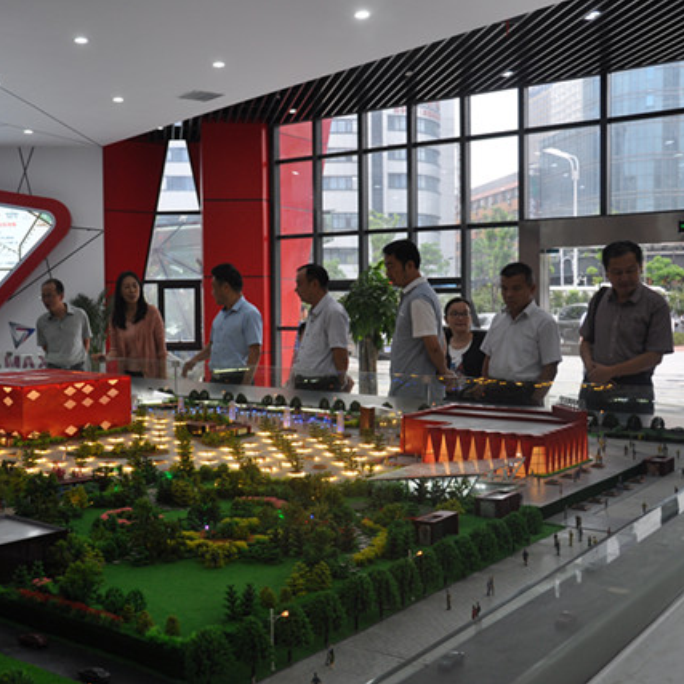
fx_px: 909
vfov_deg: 41.3
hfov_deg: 40.8
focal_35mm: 41
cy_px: 340
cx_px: 234
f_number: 5
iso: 400
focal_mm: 21
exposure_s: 1/100
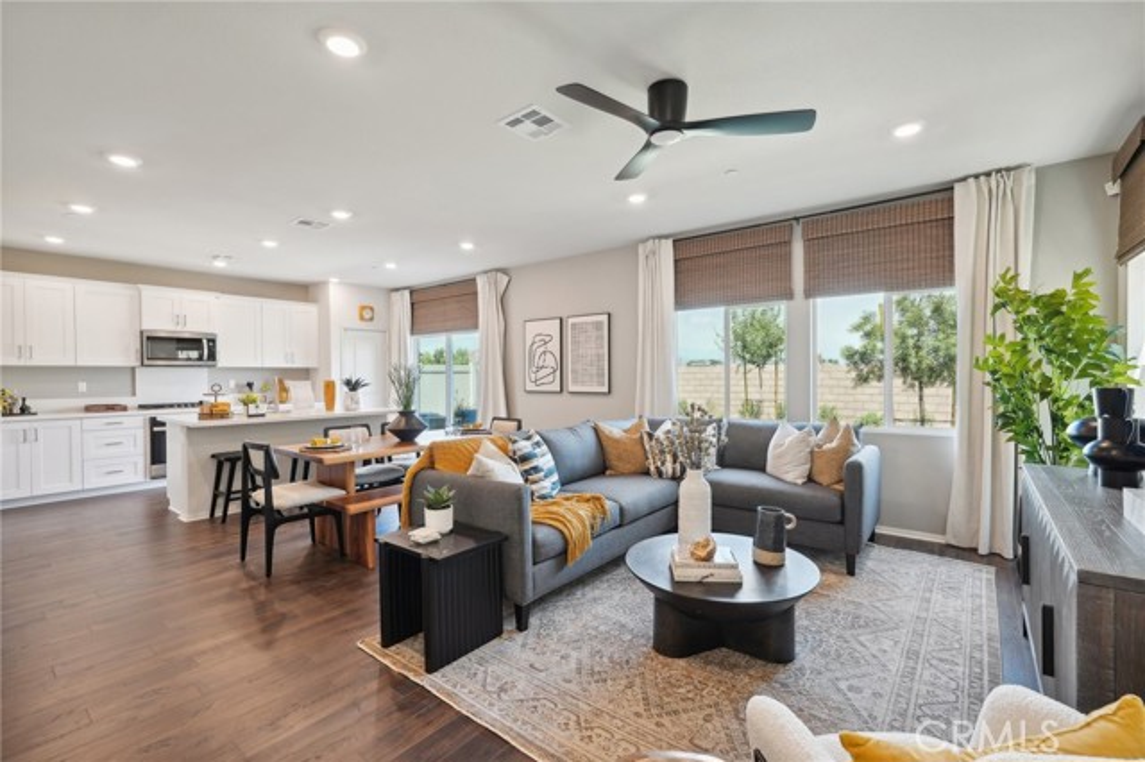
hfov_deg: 96.8
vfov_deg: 73.7
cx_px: 572
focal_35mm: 16
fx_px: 509
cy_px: 381
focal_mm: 16
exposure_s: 1/15
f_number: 8
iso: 400
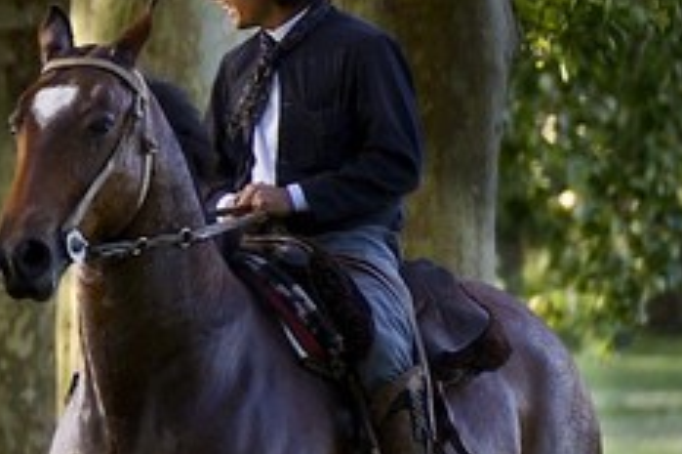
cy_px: -319
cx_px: -1393
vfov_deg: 1.0
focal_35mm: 1373
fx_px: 25992
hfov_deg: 1.5
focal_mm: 200
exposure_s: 1/400
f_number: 4.5
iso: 400
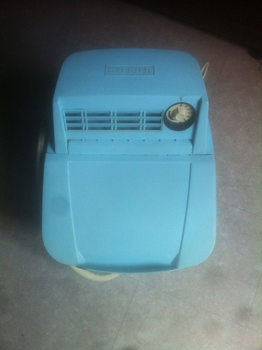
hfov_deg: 40.6
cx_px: 131
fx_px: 354
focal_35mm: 35
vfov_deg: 52.7
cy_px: 175
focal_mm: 3.85
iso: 80
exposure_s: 1/40
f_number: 2.8
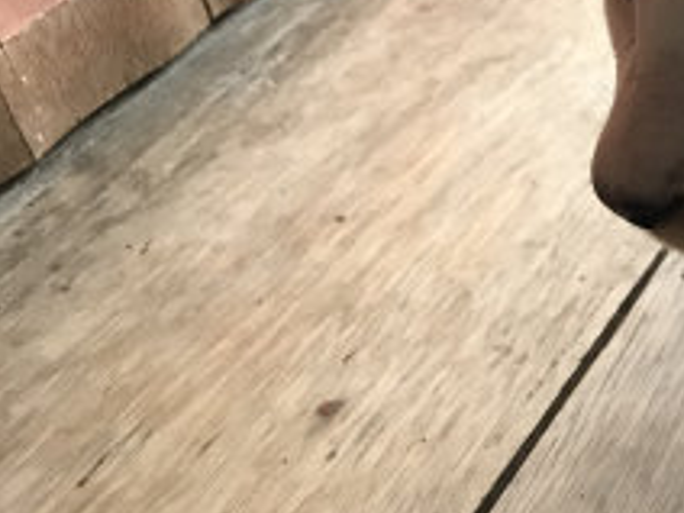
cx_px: 981
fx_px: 1601
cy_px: -56
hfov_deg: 21.0
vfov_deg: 17.6
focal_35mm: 81
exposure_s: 1/33
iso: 40
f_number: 1.8
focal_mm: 3.99
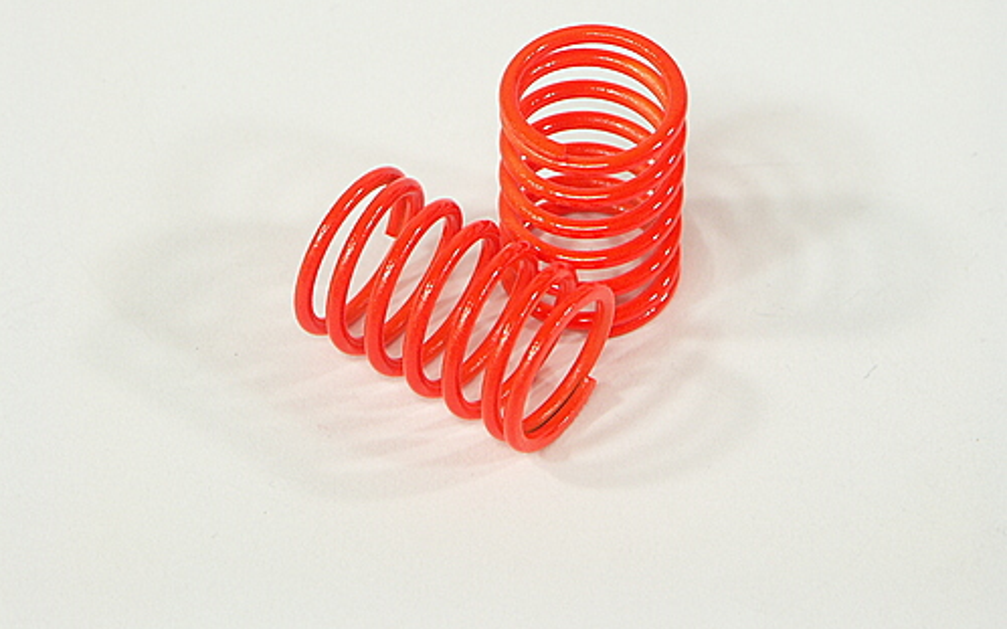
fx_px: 5844
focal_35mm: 213
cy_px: 266
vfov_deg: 6.2
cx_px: 504
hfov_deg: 9.8
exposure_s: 1/30
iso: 100
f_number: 5.6
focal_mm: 50.69
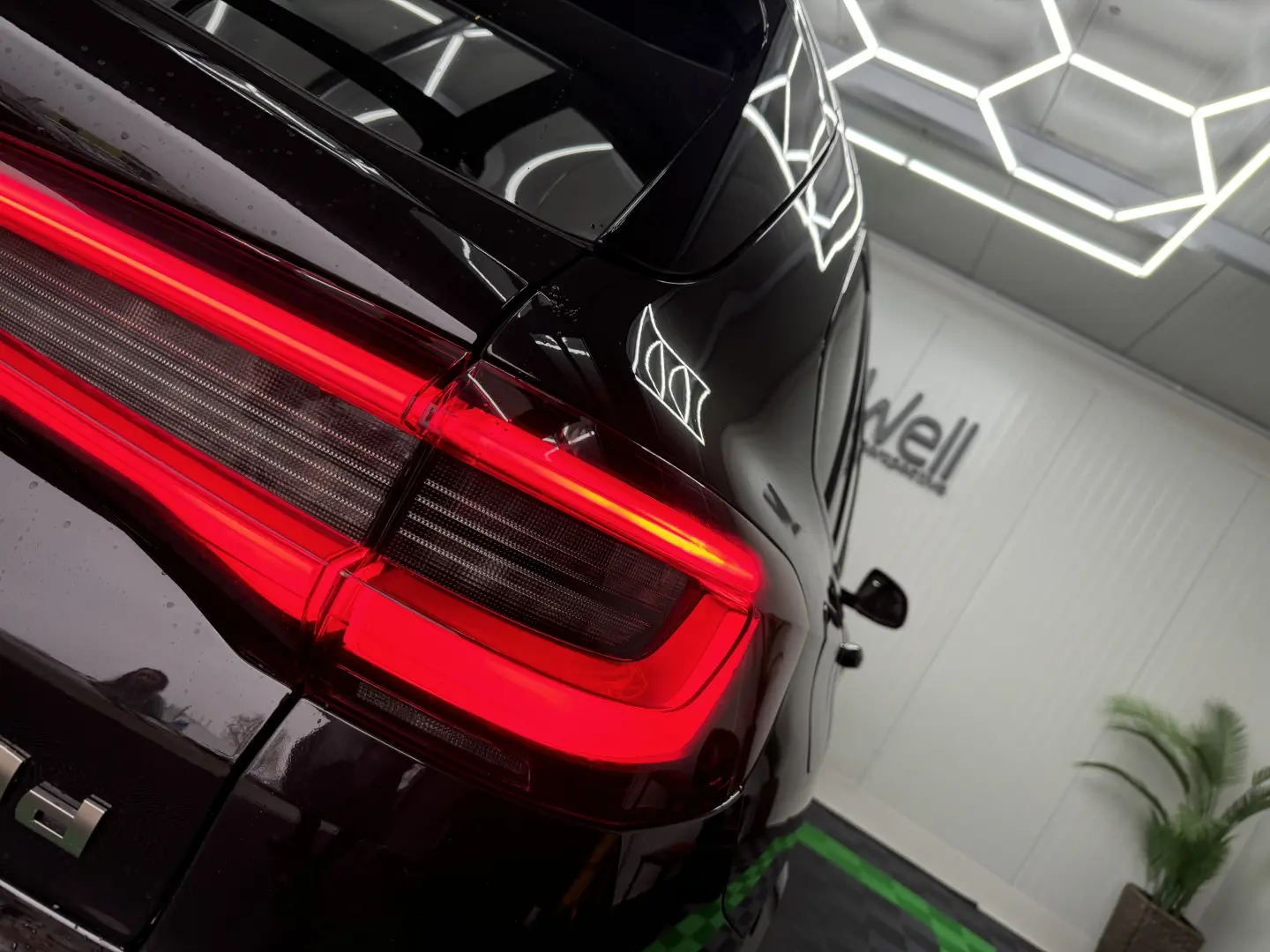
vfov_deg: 56.8
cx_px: 635
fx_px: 881
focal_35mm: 24
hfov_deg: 71.6
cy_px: 476
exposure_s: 1/121
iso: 100
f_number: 1.78
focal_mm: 6.76
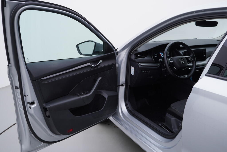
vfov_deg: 36.9
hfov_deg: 53.1
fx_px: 227
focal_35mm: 36
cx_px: 114
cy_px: 76
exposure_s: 1/60
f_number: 4
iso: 125
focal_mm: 24
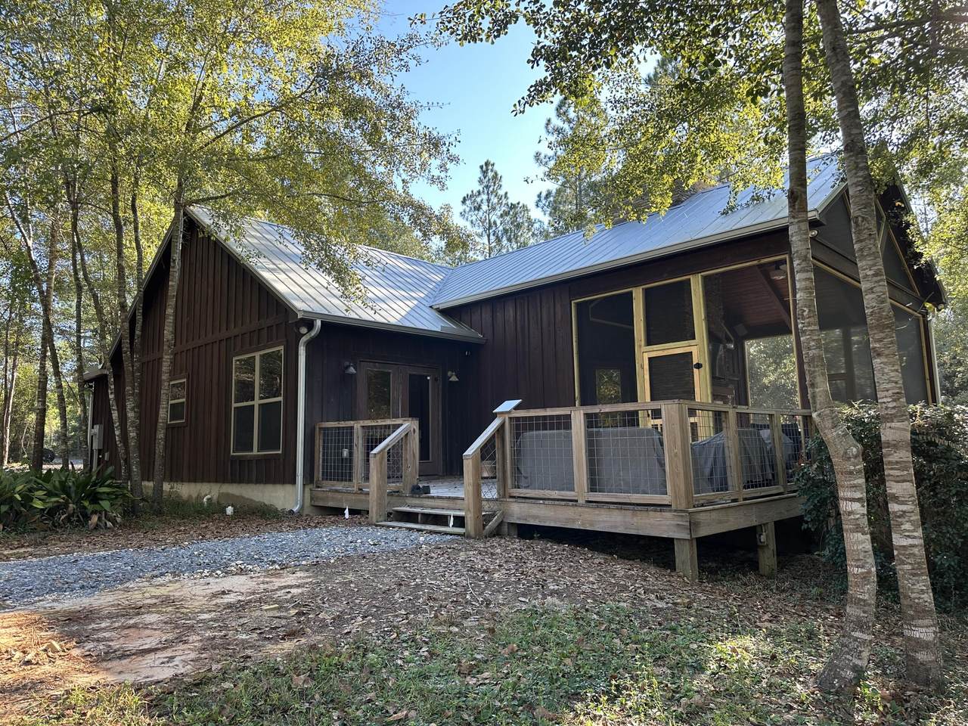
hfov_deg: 71.6
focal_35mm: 24
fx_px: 671
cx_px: 484
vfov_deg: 56.8
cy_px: 363
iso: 80
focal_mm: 6.86
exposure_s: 1/473
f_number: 1.78
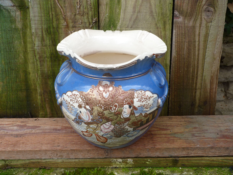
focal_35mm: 55
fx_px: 370
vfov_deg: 26.6
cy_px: 88
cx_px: 116
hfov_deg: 34.9
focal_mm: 10
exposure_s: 1/60
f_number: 3.2
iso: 80
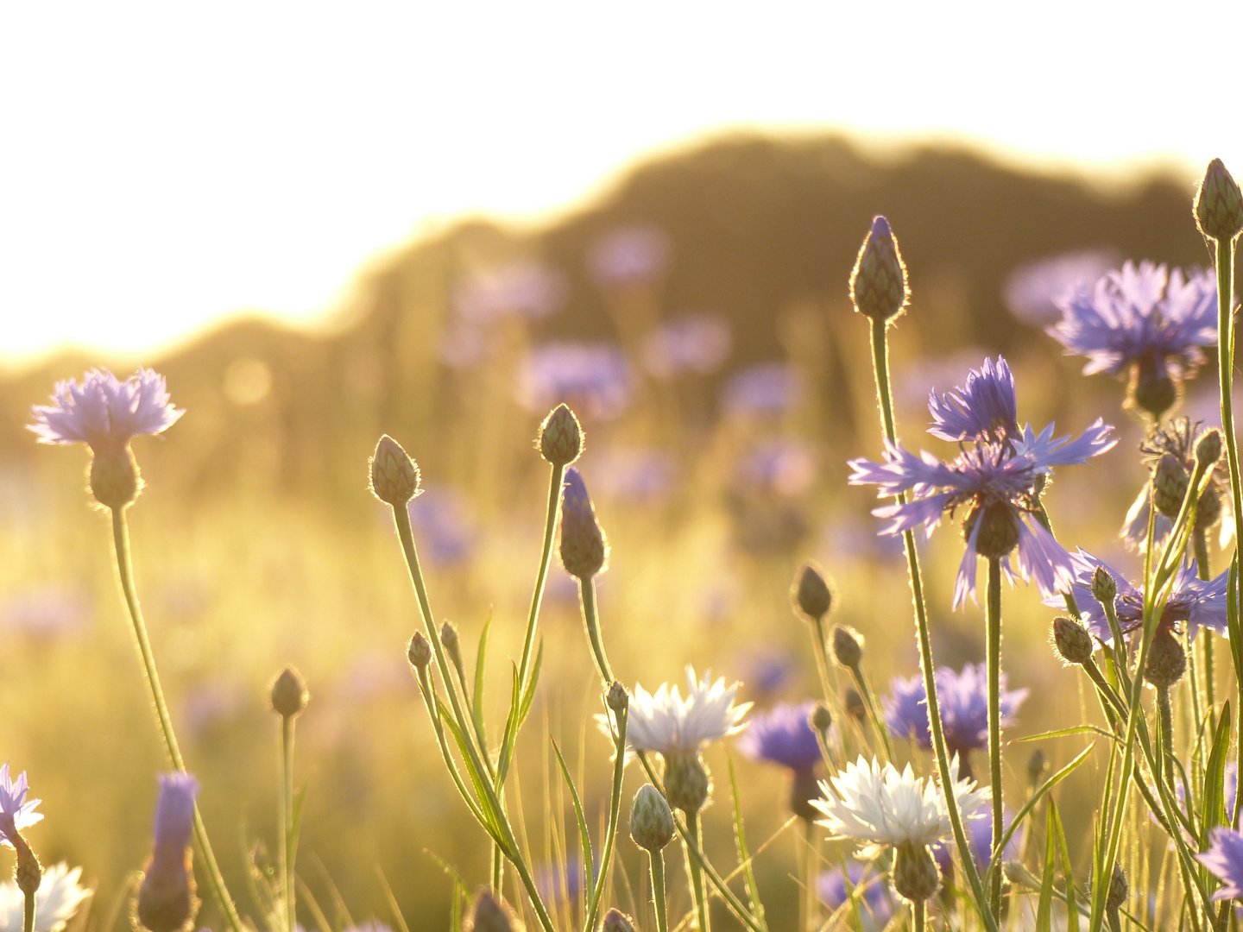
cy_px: 466
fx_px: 9121
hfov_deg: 7.8
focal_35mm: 254
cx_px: 622
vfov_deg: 5.9
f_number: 2.8
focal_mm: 45.7
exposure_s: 1/640
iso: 125
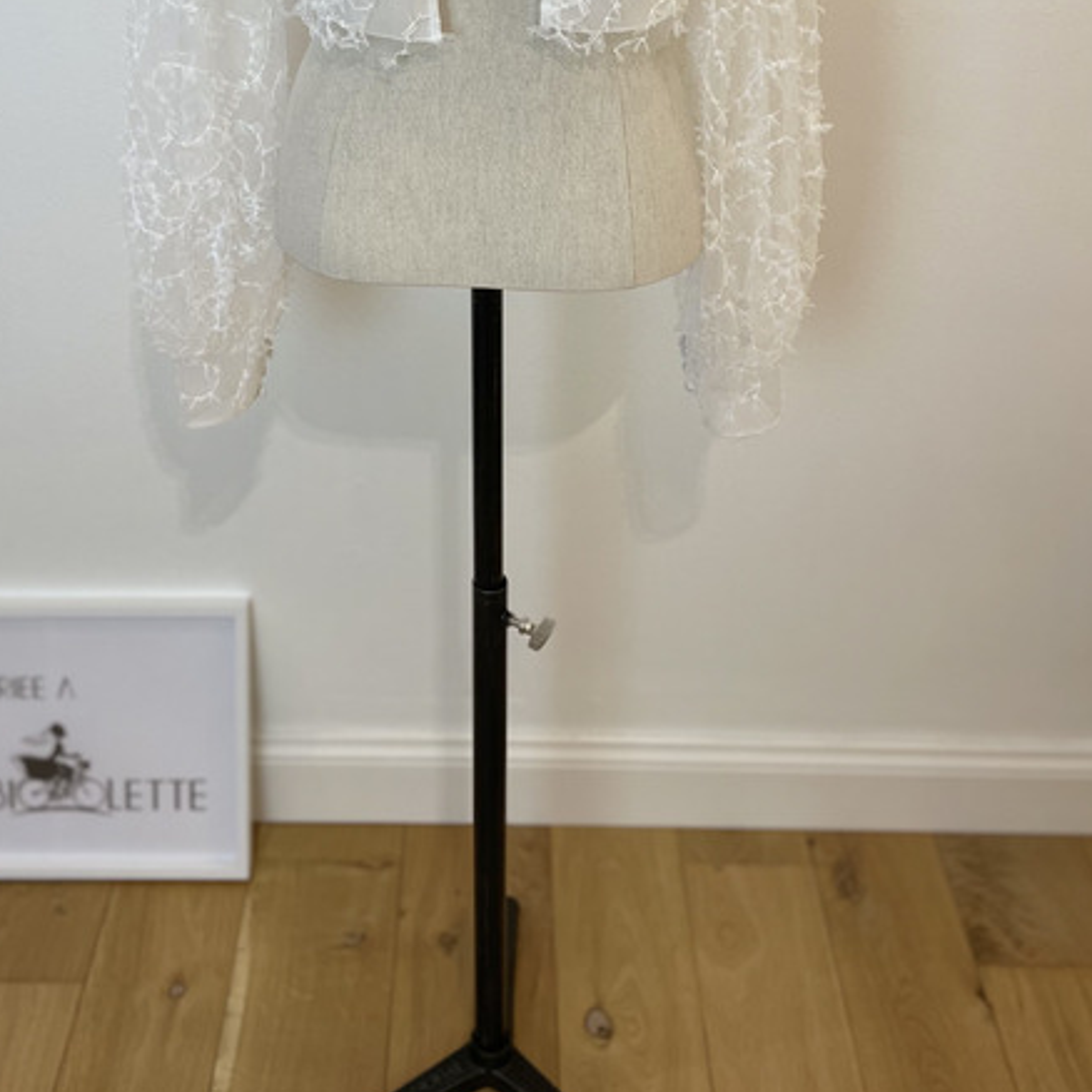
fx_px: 1499
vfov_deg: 37.6
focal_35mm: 42
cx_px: 491
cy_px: 130
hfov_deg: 40.0
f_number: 1.6
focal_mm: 4.2
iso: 50
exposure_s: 1/100
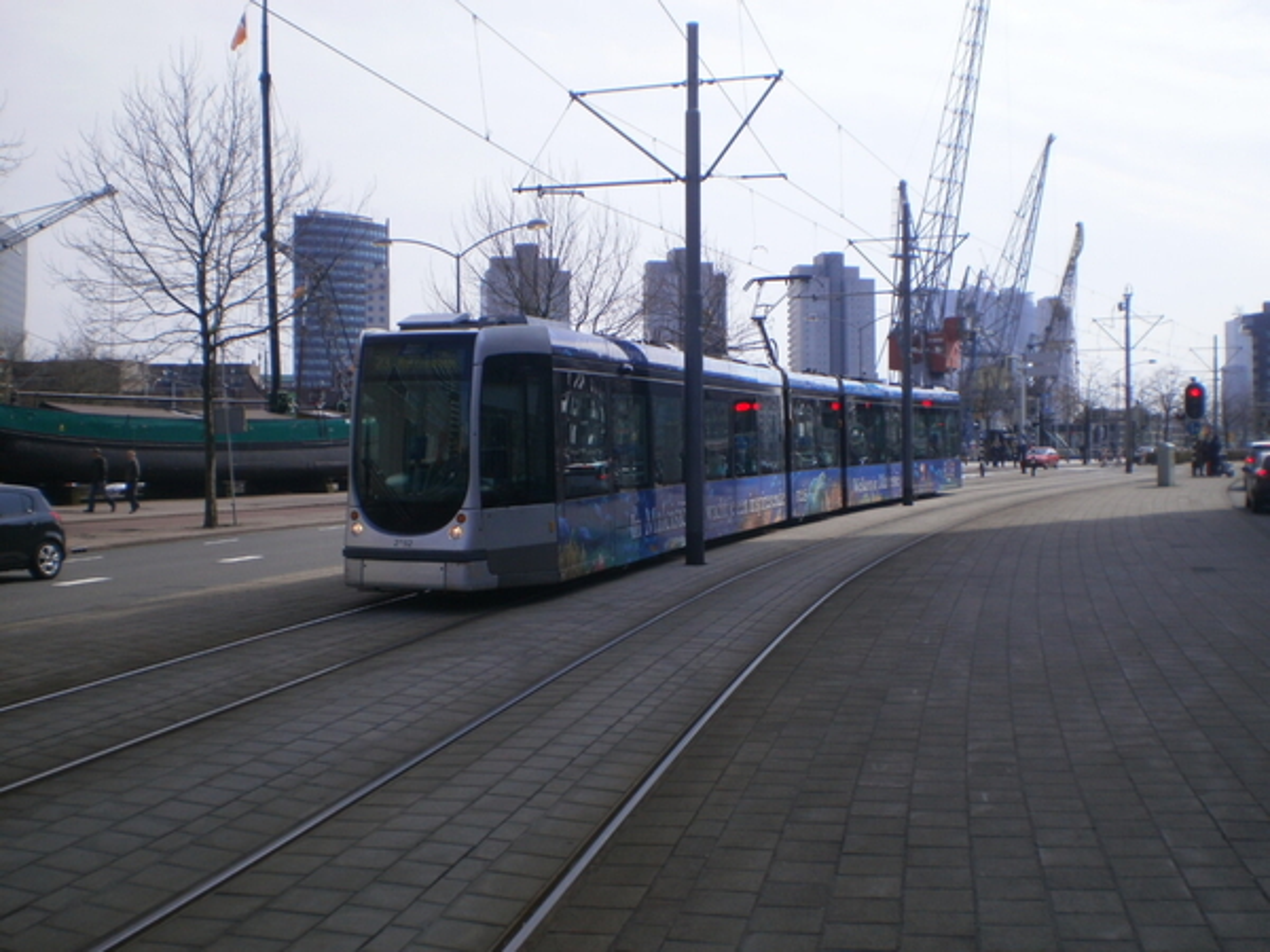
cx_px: 635
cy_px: 476
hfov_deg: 51.4
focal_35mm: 36
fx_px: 1321
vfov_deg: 39.7
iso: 100
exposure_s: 1/1000
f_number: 4.6
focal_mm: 6.3
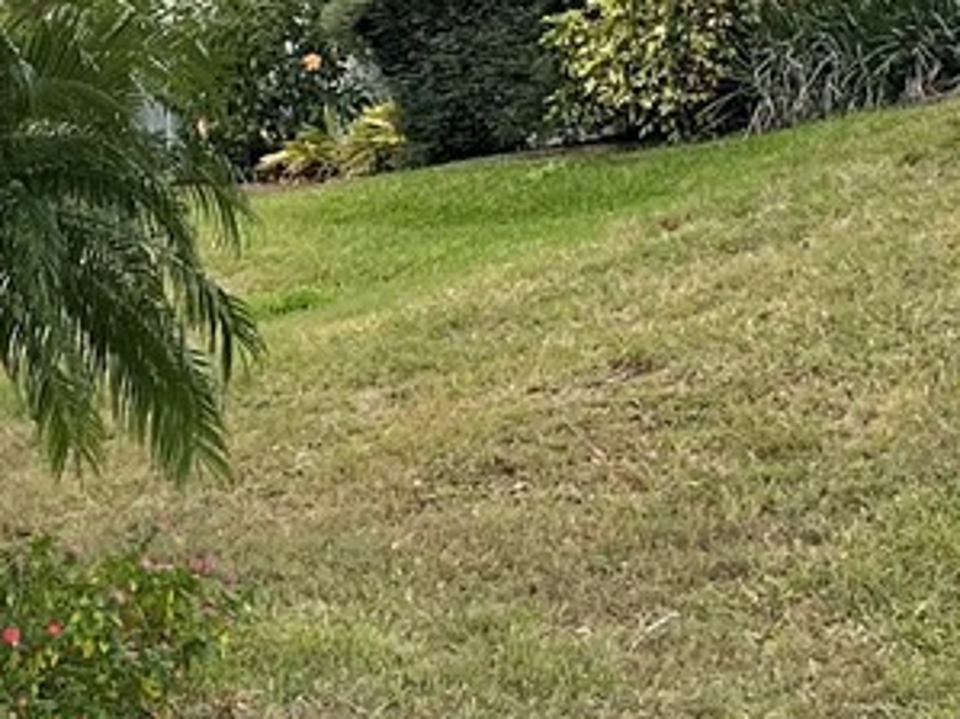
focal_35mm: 134
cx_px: 645
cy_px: -491
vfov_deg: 10.5
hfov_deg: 14.7
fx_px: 3715
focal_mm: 5.1
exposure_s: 1/969
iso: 32
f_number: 1.6
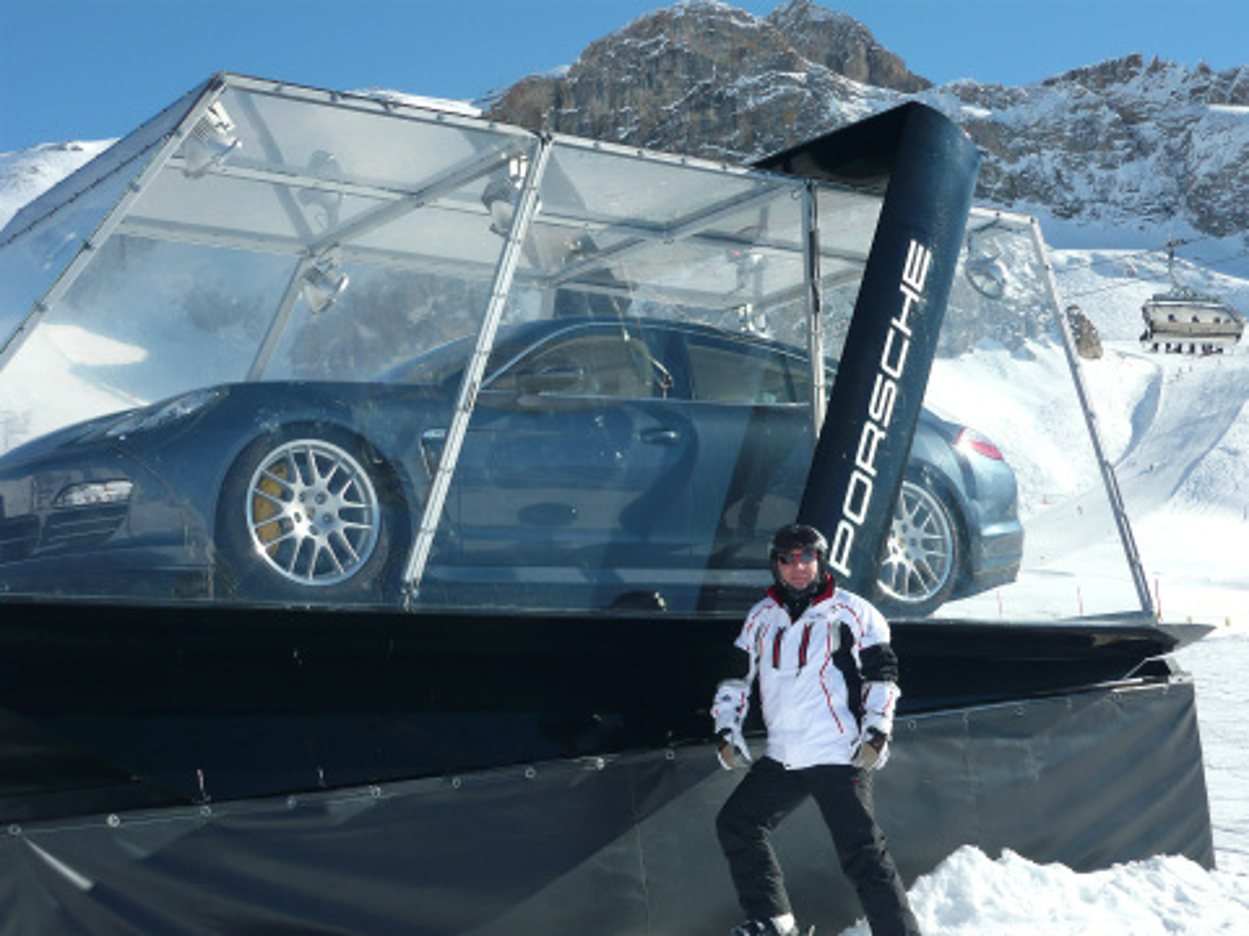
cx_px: 624
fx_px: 1984
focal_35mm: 55
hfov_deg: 34.9
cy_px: 468
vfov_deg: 26.6
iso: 100
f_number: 10
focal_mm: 9.1
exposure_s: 1/125
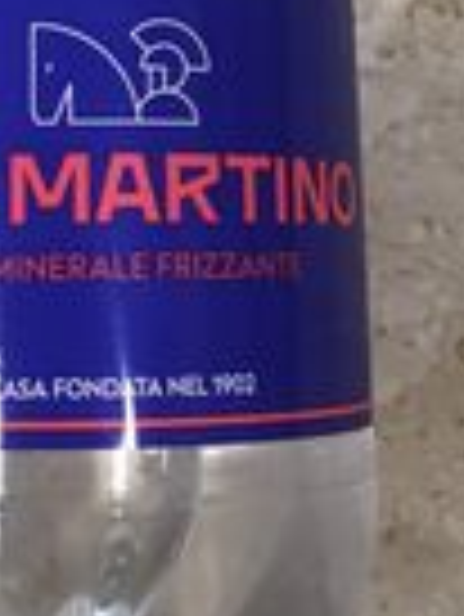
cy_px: -103
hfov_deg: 16.4
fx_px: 1606
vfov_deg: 20.5
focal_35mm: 90
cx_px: 135
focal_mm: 4.15
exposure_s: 1/33
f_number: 2.2
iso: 40
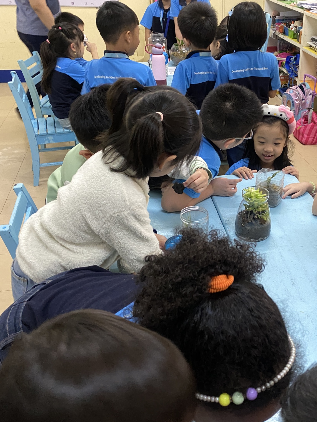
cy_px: 213
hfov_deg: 39.8
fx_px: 427
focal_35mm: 35
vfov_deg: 52.6
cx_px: 230
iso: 320
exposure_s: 1/60
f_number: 1.8
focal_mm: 4.25
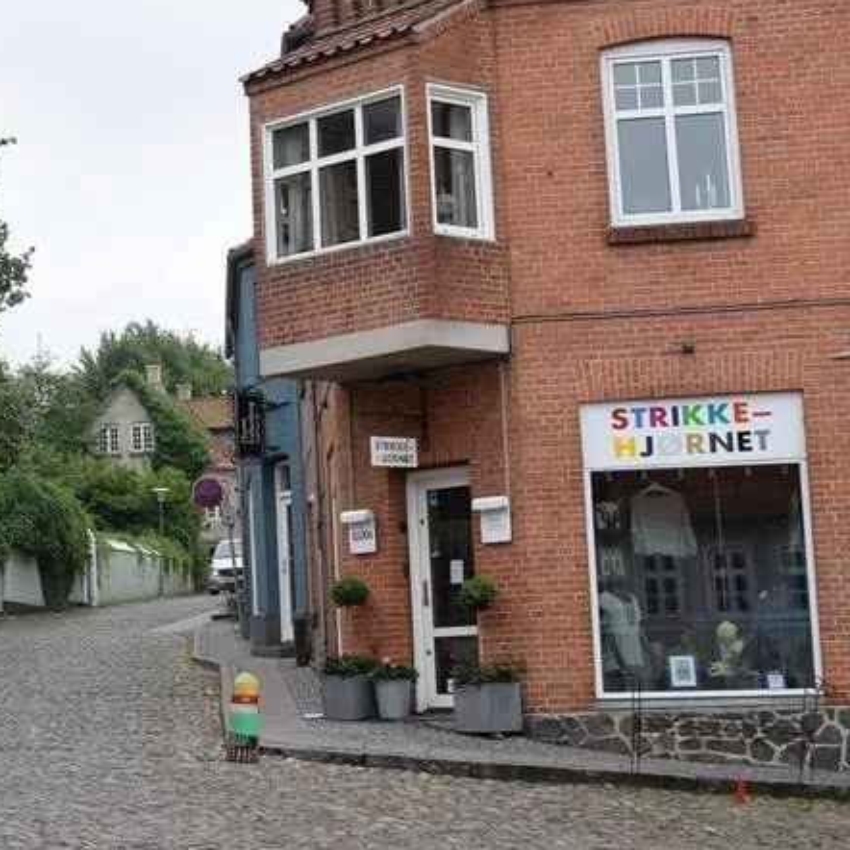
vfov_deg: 20.6
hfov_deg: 19.6
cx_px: -113
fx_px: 2335
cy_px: 313
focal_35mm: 84
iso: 320
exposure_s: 1/250
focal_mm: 27
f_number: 8
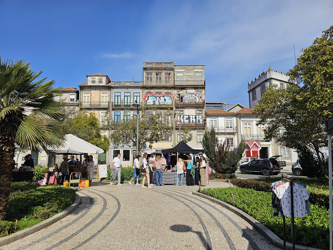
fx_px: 221
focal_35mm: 23
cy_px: 125
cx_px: 166
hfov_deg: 73.9
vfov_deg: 58.9
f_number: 1.7
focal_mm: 6.3
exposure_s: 1/1307
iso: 10
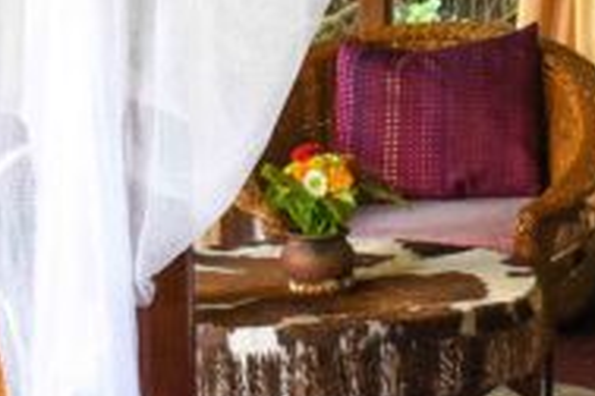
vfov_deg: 9.3
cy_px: 209
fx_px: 2429
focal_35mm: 147
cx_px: 501
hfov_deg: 13.9
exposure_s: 1/250
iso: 1250
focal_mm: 18
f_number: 4
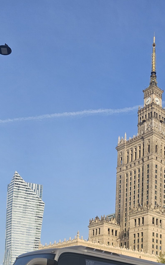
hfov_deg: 25.5
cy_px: 253
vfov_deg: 37.5
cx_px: 150
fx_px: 353
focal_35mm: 49
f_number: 1.7
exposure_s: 1/1078
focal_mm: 6.3
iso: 20
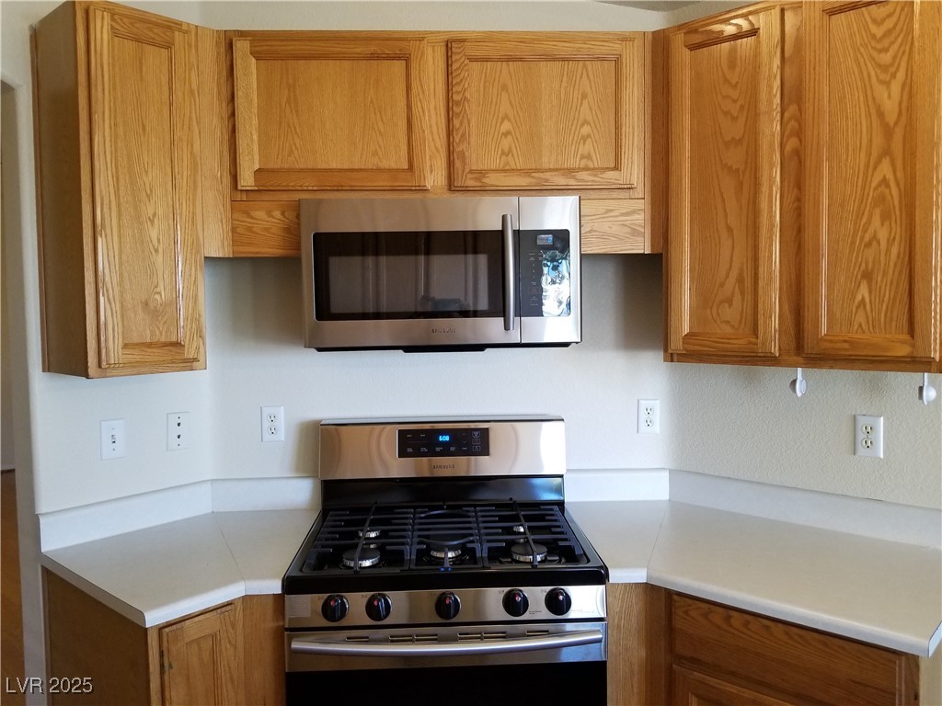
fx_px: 708
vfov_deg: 53.1
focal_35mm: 26
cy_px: 353
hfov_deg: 67.3
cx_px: 471
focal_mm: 4.3
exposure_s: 1/60
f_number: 1.7
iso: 160
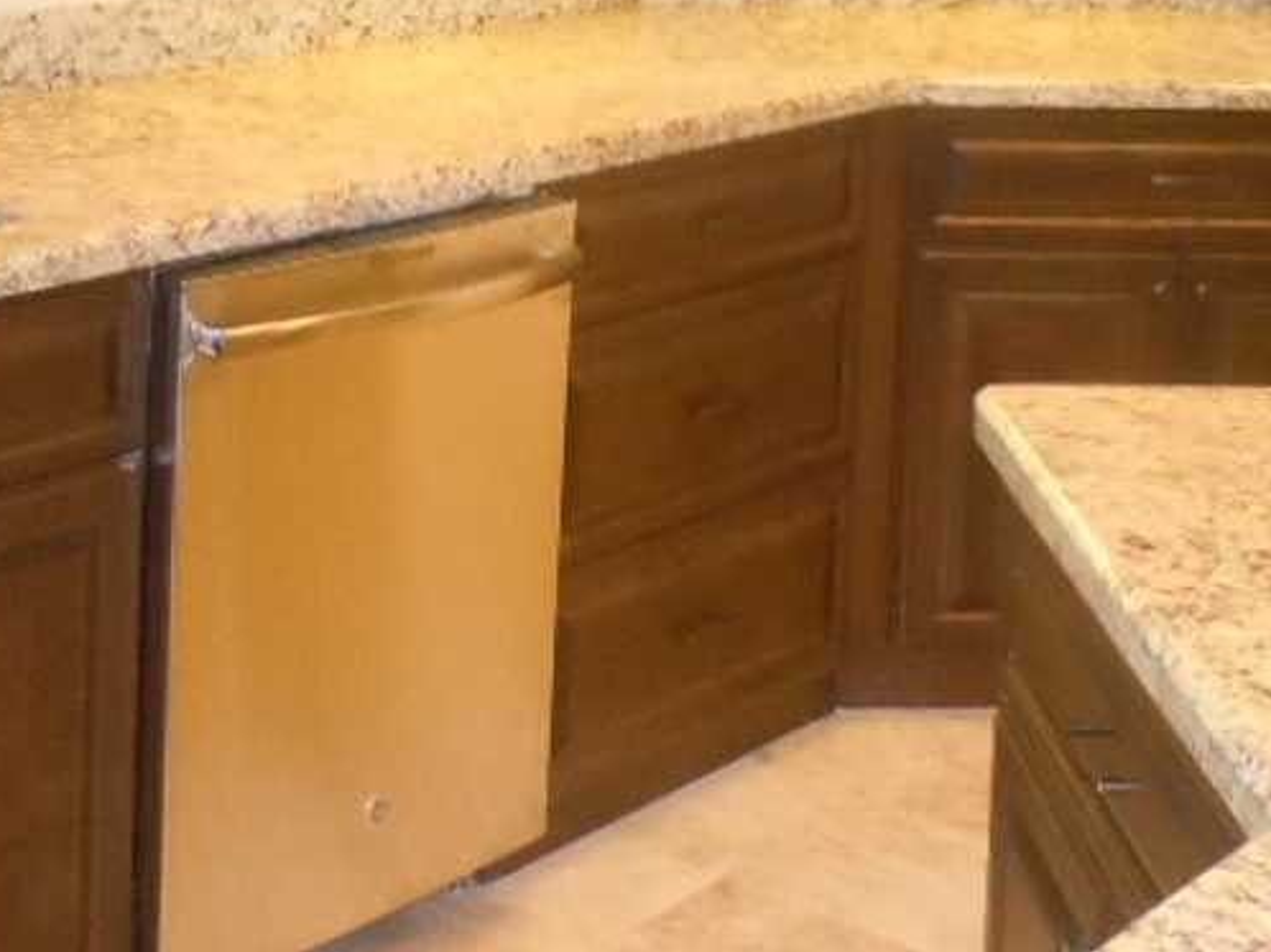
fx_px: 2752
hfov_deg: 26.0
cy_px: -179
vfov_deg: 18.6
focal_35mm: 75
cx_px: 565
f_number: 3.7
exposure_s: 1/25
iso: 800
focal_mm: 5
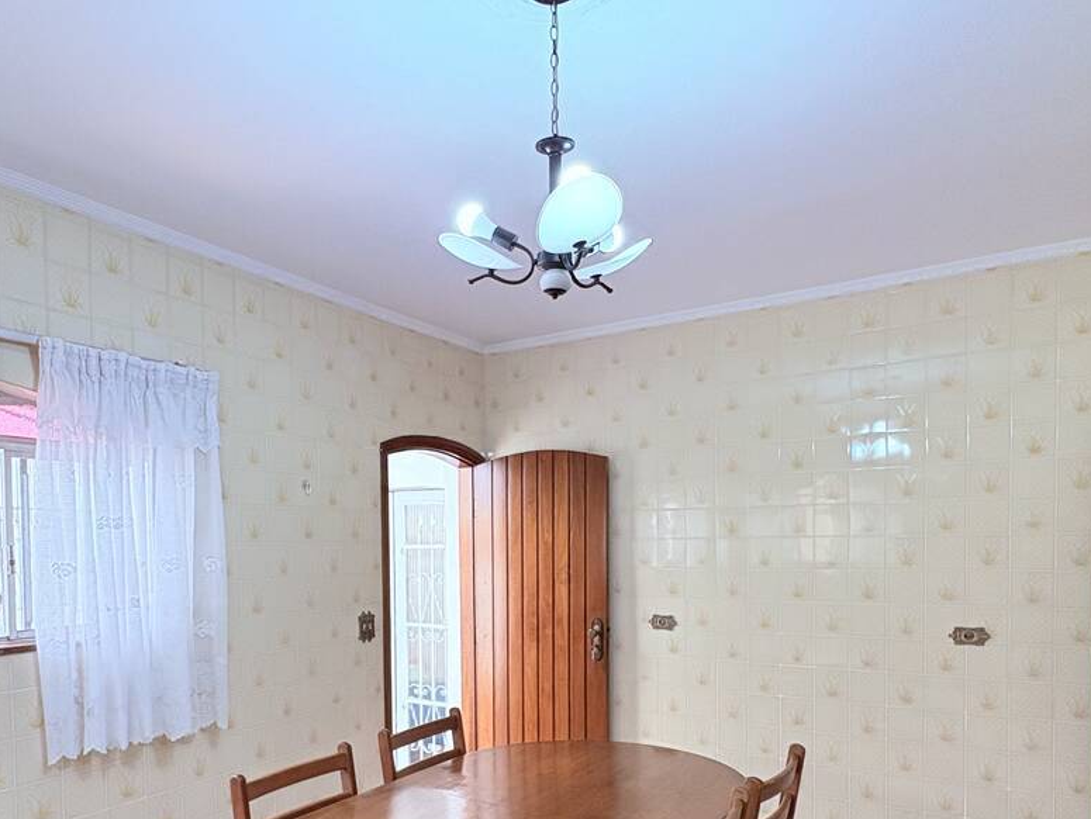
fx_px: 820
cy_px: 578
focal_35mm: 26
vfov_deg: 51.6
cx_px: 467
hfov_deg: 66.9
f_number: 2.2
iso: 200
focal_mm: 2.22
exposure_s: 1/120
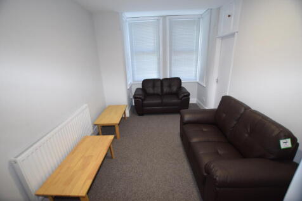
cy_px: 100
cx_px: 151
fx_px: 126
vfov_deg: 77.3
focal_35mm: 15
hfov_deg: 100.4
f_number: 3.5
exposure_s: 1/60
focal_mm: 10
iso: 1250
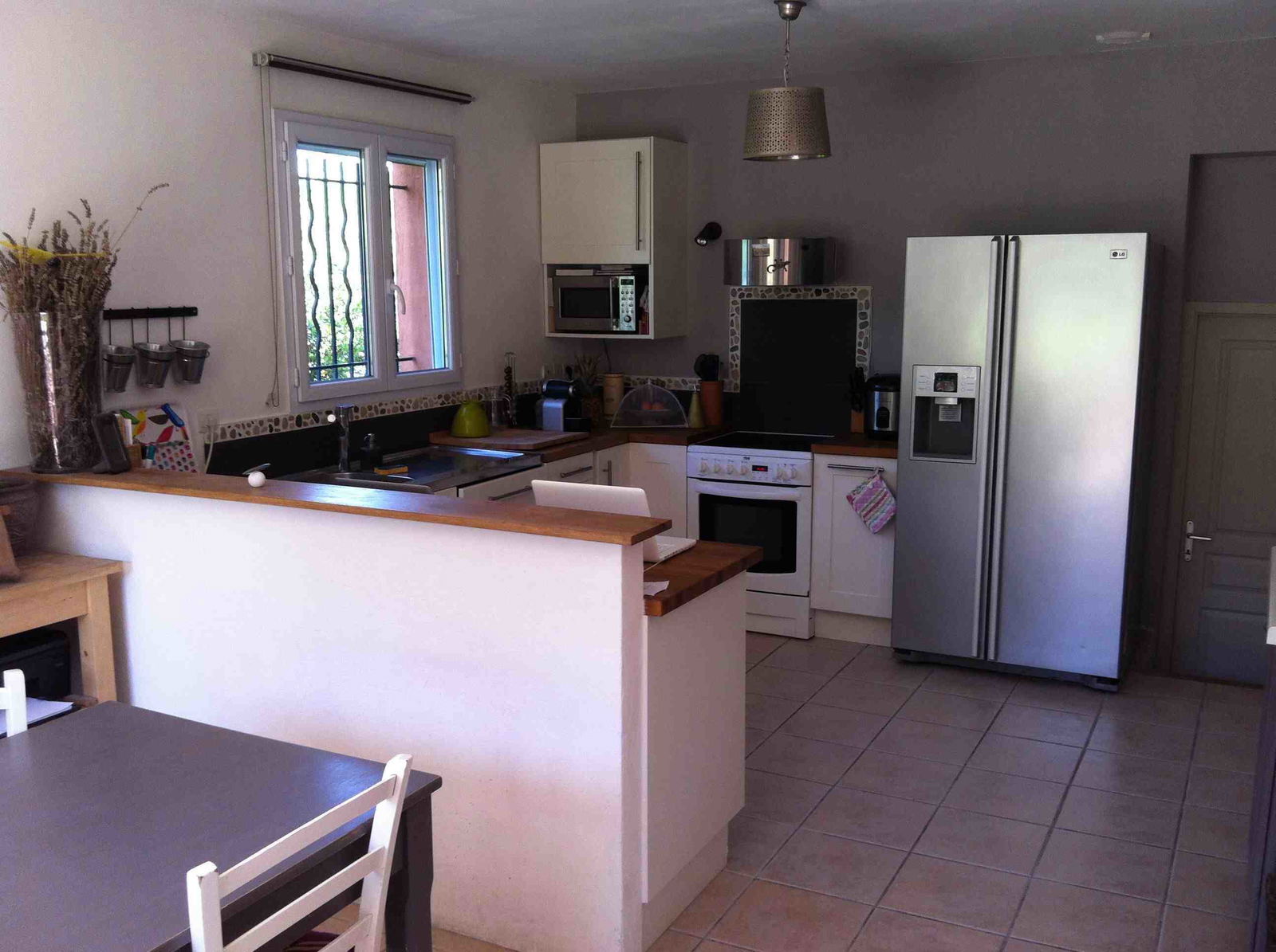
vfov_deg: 40.6
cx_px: 638
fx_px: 1288
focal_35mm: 35
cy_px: 476
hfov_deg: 52.7
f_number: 2.8
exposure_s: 1/50
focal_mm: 3.85
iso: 80
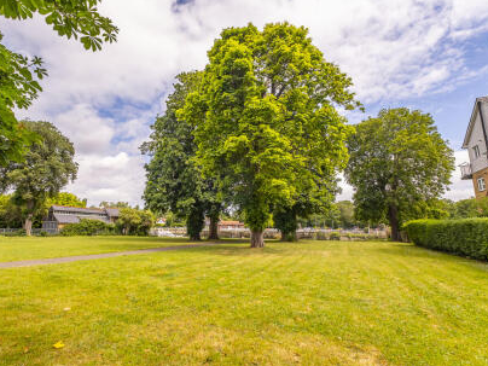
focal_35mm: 17
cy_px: 178
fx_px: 240
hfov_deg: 90.8
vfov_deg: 74.7
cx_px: 222
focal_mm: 10
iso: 320
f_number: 7.1
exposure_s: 1/640
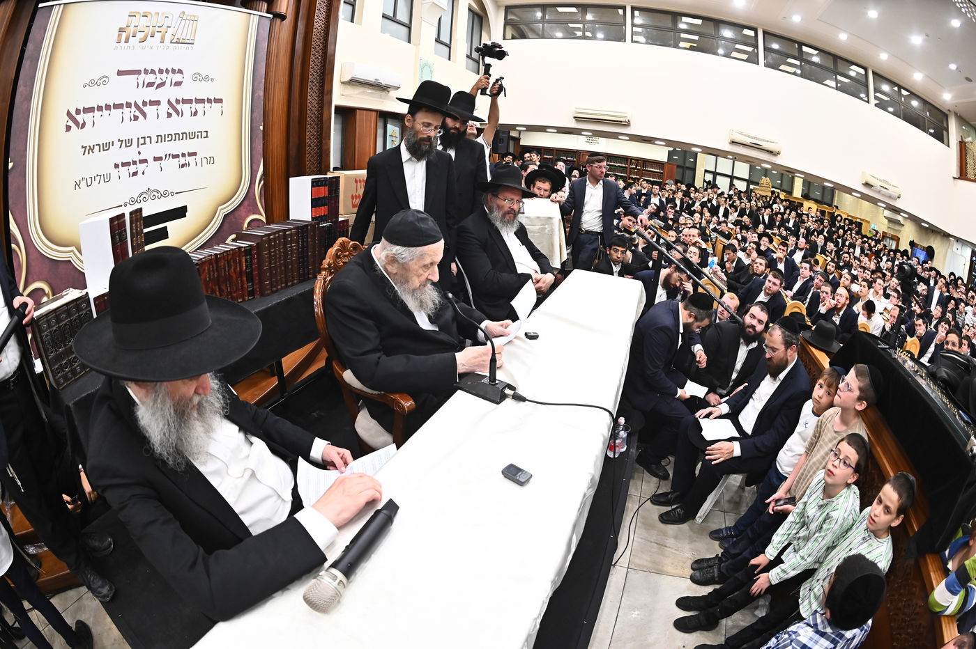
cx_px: 488
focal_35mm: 16
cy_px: 324
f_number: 5.6
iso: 3200
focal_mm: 16
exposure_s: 1/200
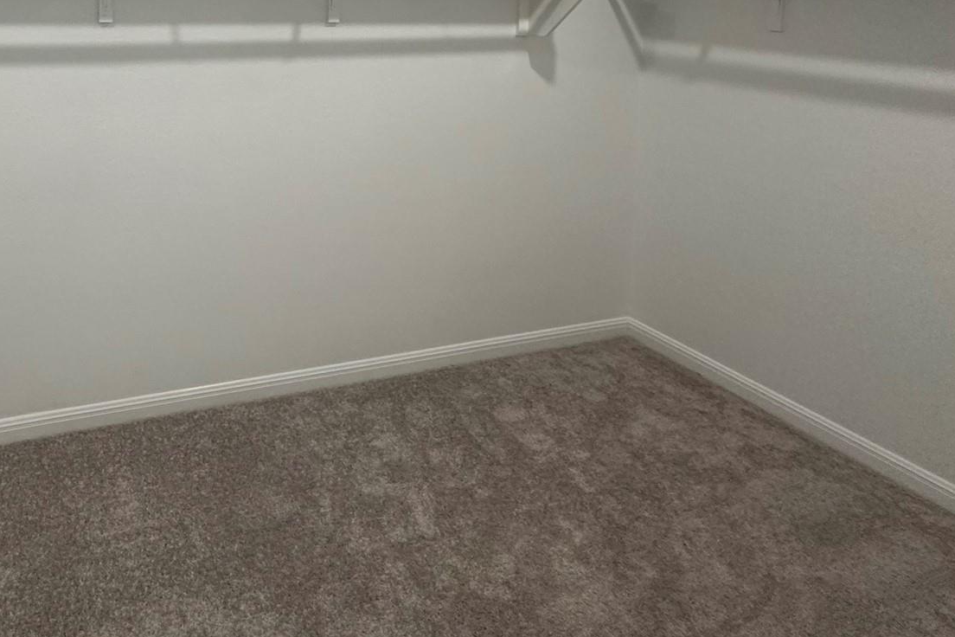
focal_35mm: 27
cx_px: 176
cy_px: 12
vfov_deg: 42.1
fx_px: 716
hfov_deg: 61.2
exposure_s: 1/120
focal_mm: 2.22
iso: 250
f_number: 2.2
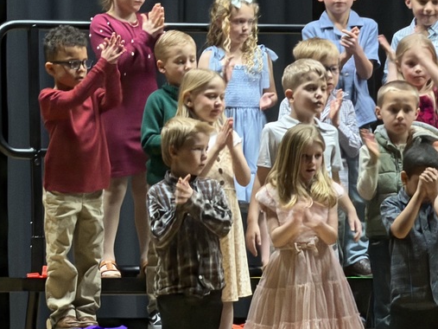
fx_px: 5111
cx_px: 328
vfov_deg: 3.7
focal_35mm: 404
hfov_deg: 4.9
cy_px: 115
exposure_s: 1/60
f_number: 2.8
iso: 320
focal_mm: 16.89
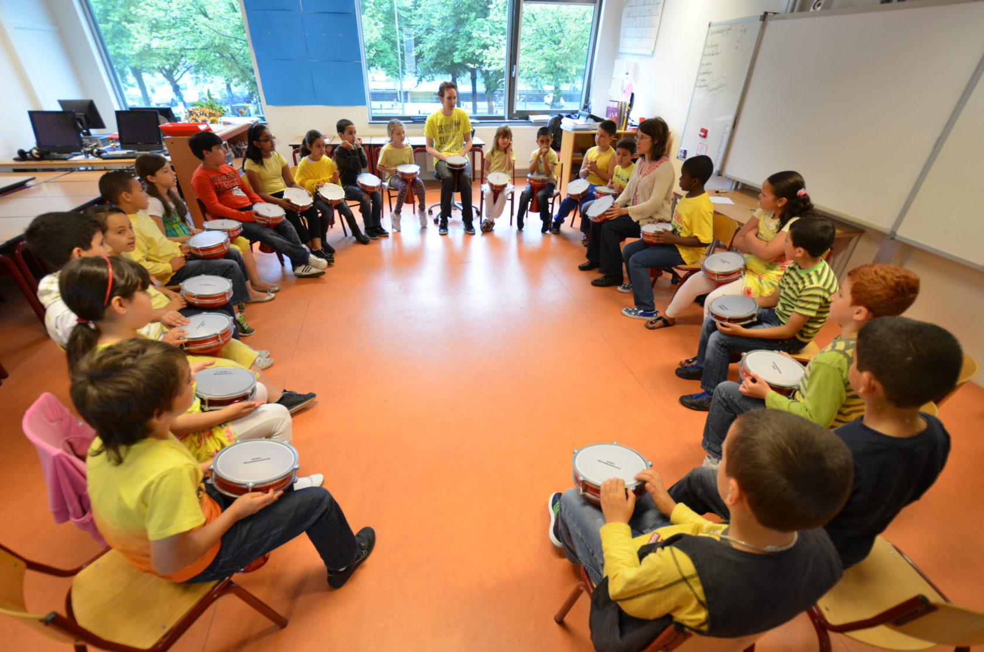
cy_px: 326
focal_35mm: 15
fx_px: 409
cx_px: 492
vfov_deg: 77.1
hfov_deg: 100.5
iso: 800
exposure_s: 1/50
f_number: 3.5
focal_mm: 10
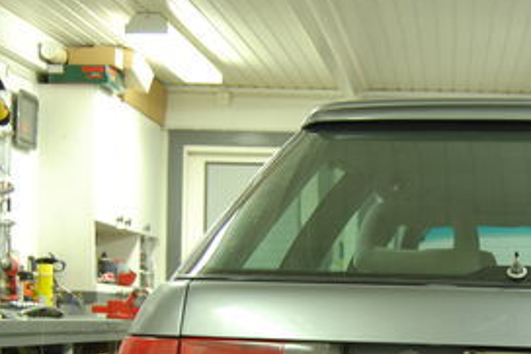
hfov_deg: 24.4
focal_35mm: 81
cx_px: 457
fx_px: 1197
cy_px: 372
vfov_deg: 16.4
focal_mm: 23
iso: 200
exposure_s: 1/5
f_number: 4.5
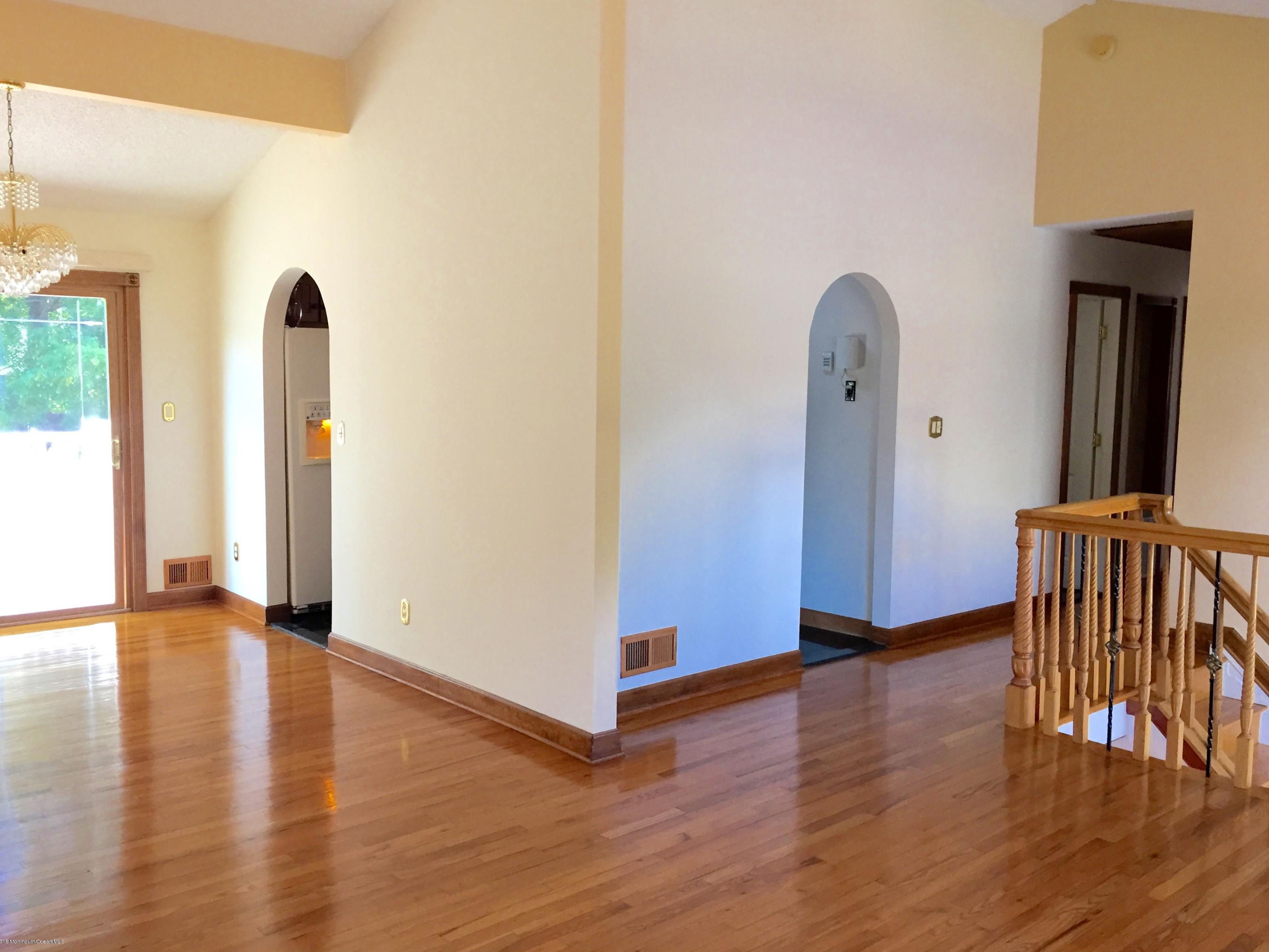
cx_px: 646
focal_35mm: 30
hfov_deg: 60.0
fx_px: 1100
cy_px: 480
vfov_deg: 46.8
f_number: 2.2
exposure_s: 1/30
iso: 50
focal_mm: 4.15
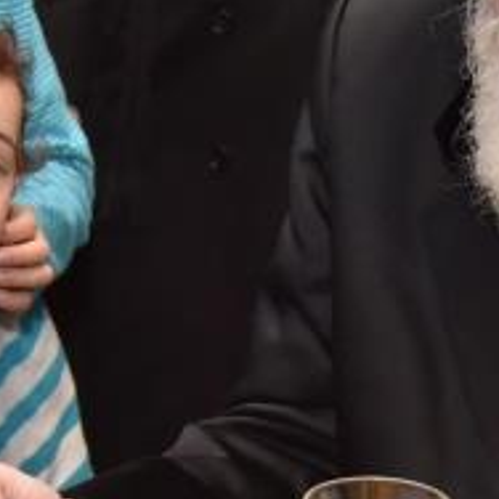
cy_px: 134
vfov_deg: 8.2
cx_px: 374
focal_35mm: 213
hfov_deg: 8.2
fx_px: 3474
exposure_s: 1/200
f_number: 4
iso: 2000
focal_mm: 46
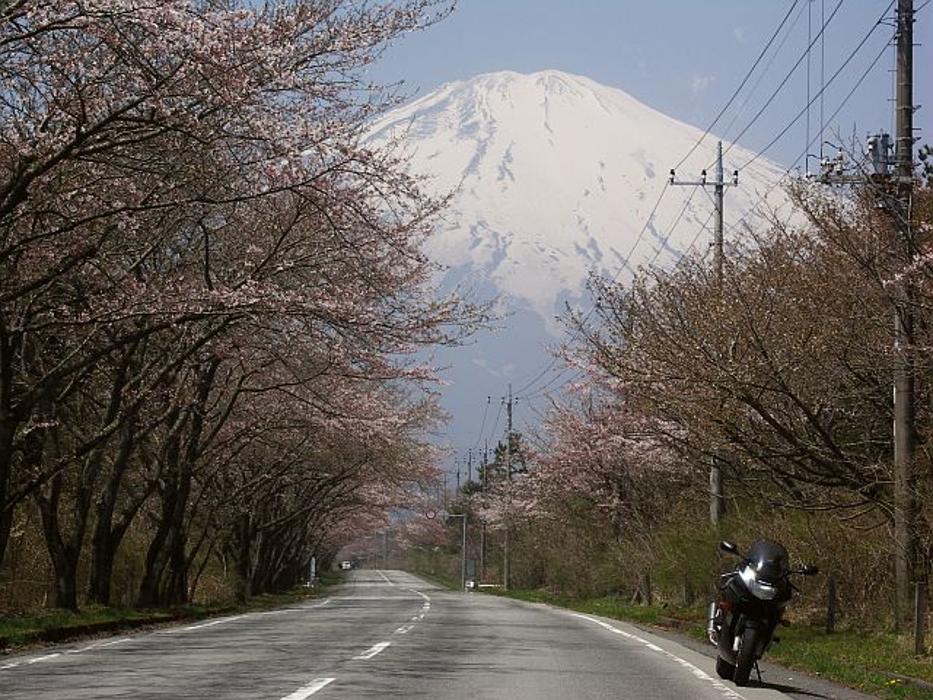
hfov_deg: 18.5
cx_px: 466
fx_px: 2857
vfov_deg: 14.0
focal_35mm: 106
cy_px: 350
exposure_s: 1/125
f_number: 11
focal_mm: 27.3
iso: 50
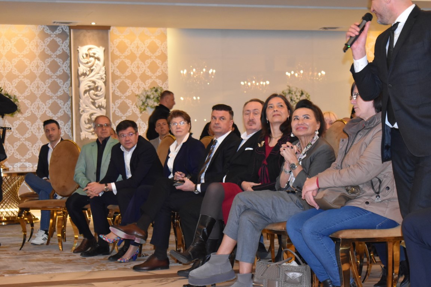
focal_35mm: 82
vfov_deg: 16.6
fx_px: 988
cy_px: 144
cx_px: 216
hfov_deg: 24.6
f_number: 5.6
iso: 2500
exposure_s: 1/60
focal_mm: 55
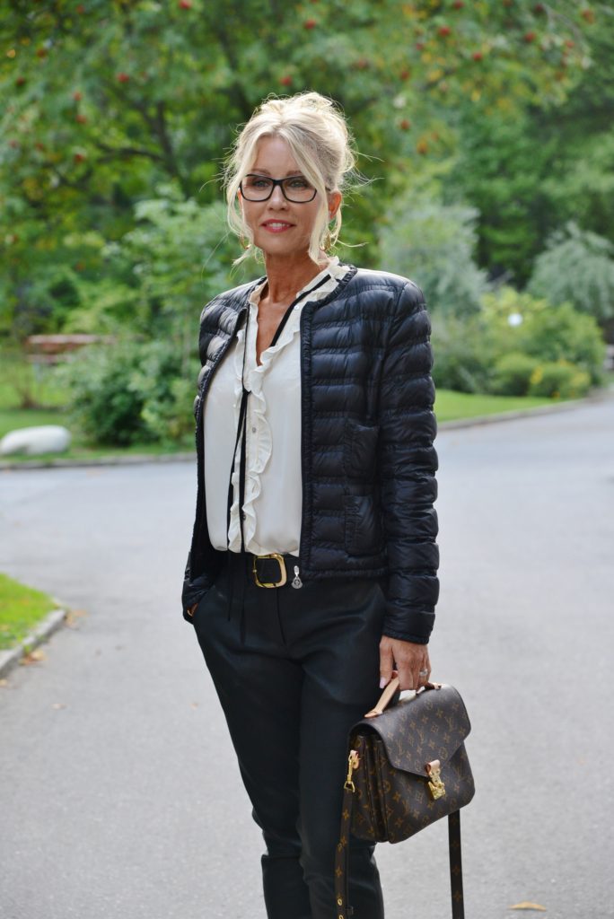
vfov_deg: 23.6
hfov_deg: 15.9
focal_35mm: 86
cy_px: 460
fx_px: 2197
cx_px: 307
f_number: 5
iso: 1250
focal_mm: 86
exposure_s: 1/125
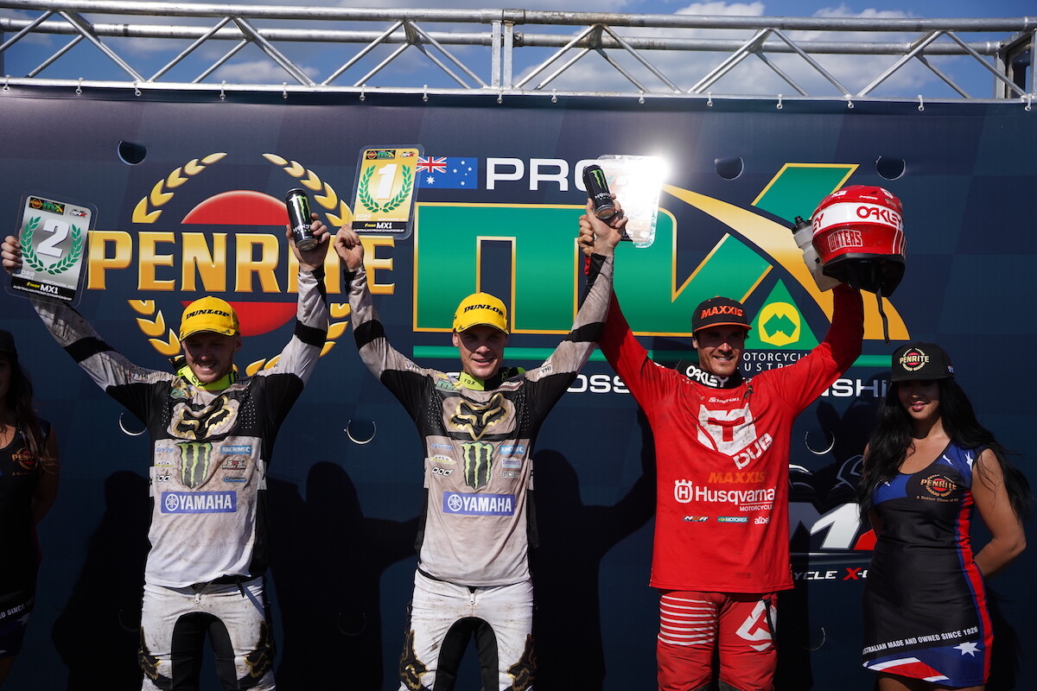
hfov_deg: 50.0
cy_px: 346
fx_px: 1112
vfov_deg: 34.5
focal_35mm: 39
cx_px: 518
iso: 250
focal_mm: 38.6
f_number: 2.8
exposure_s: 1/8000
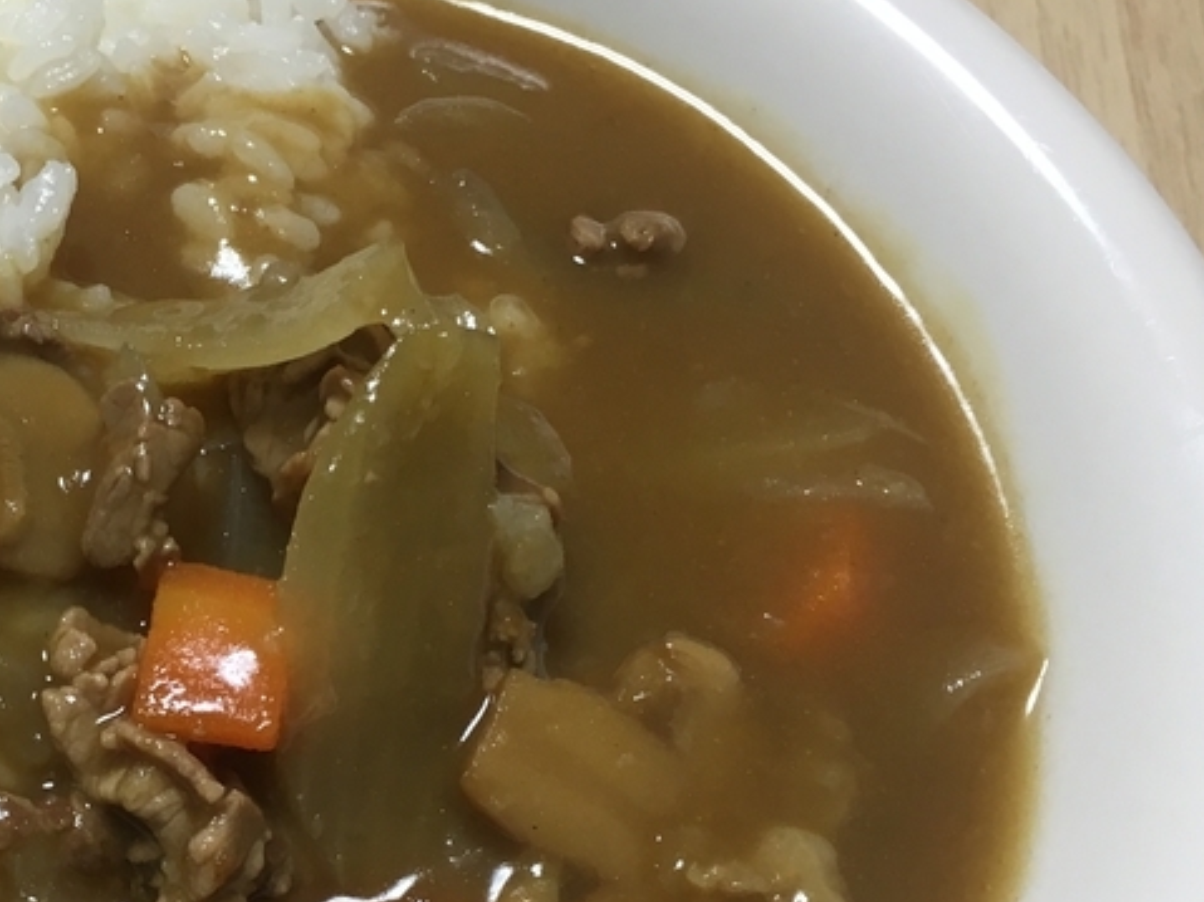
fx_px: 2156
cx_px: 121
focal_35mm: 62
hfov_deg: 29.9
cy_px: 736
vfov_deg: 23.3
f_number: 2.2
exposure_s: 1/30
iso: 64
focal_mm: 4.15
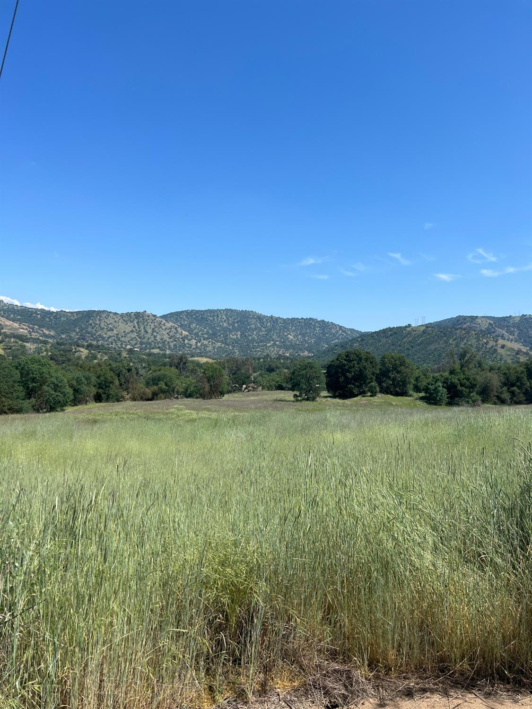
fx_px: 533
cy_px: 354
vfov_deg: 67.3
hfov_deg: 53.1
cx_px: 266
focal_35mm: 26
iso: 50
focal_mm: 5.7
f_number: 1.5
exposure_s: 1/4630
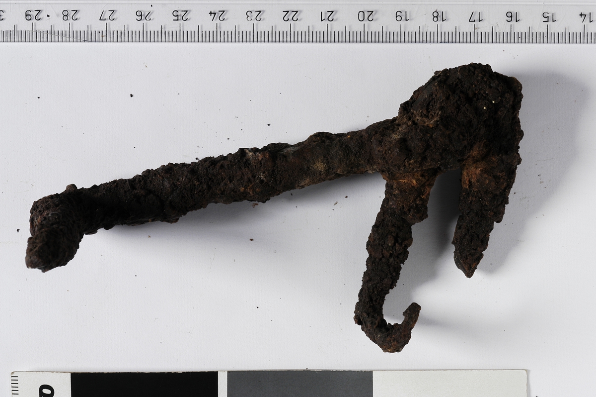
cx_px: 298
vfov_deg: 16.5
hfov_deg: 24.6
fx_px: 1365
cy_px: 198
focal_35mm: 82
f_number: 13
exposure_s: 1/125
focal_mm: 55
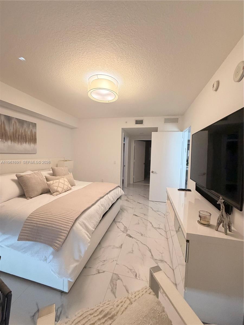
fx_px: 132
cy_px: 162
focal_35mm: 14
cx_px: 122
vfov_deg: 102.1
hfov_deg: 85.7
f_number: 2.2
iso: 400
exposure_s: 1/60
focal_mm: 2.22
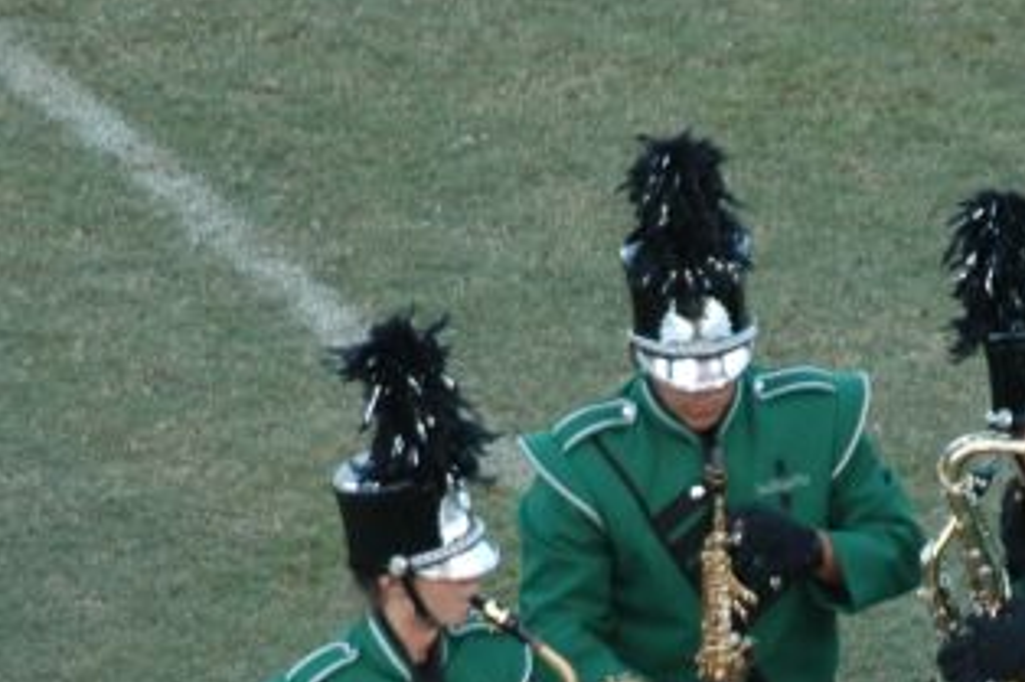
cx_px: 780
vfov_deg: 1.4
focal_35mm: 977
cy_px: 656
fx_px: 27802
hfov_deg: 2.1
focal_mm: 200
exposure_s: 1/60
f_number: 5.6
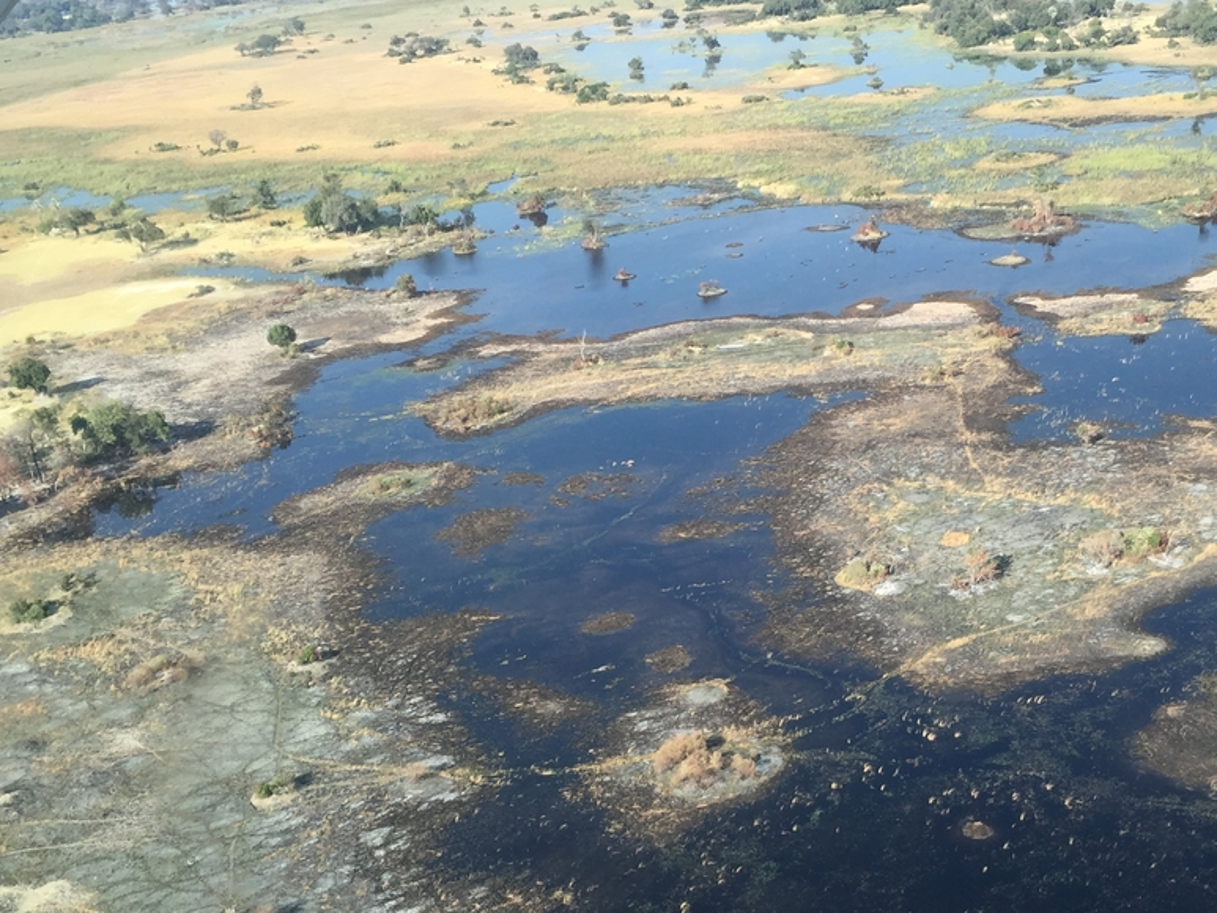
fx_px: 1688
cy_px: 636
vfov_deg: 30.0
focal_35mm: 48
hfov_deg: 39.1
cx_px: 839
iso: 32
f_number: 2.2
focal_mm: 4.15
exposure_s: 1/494
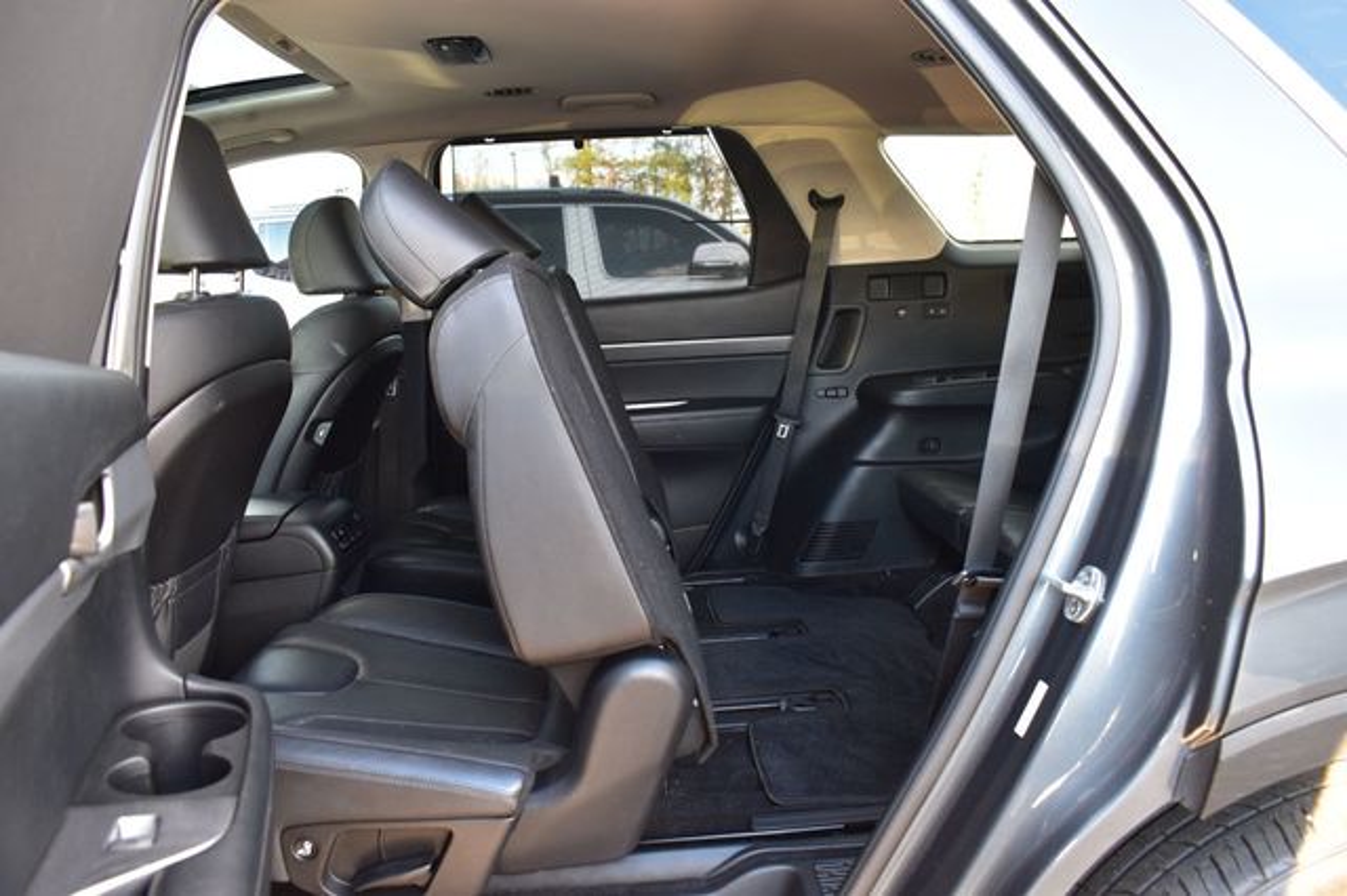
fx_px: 1010
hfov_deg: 67.4
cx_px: 674
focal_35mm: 27
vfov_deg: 47.9
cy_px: 448
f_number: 6.3
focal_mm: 18
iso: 400
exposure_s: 1/20
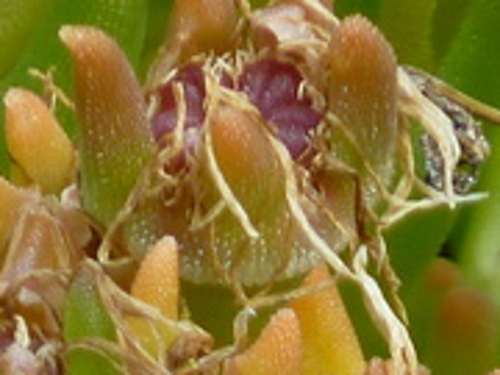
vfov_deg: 1.0
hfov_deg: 1.4
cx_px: 258
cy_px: 1217
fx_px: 20727
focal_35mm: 1435
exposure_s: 1/125
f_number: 5.9
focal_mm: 36
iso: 80
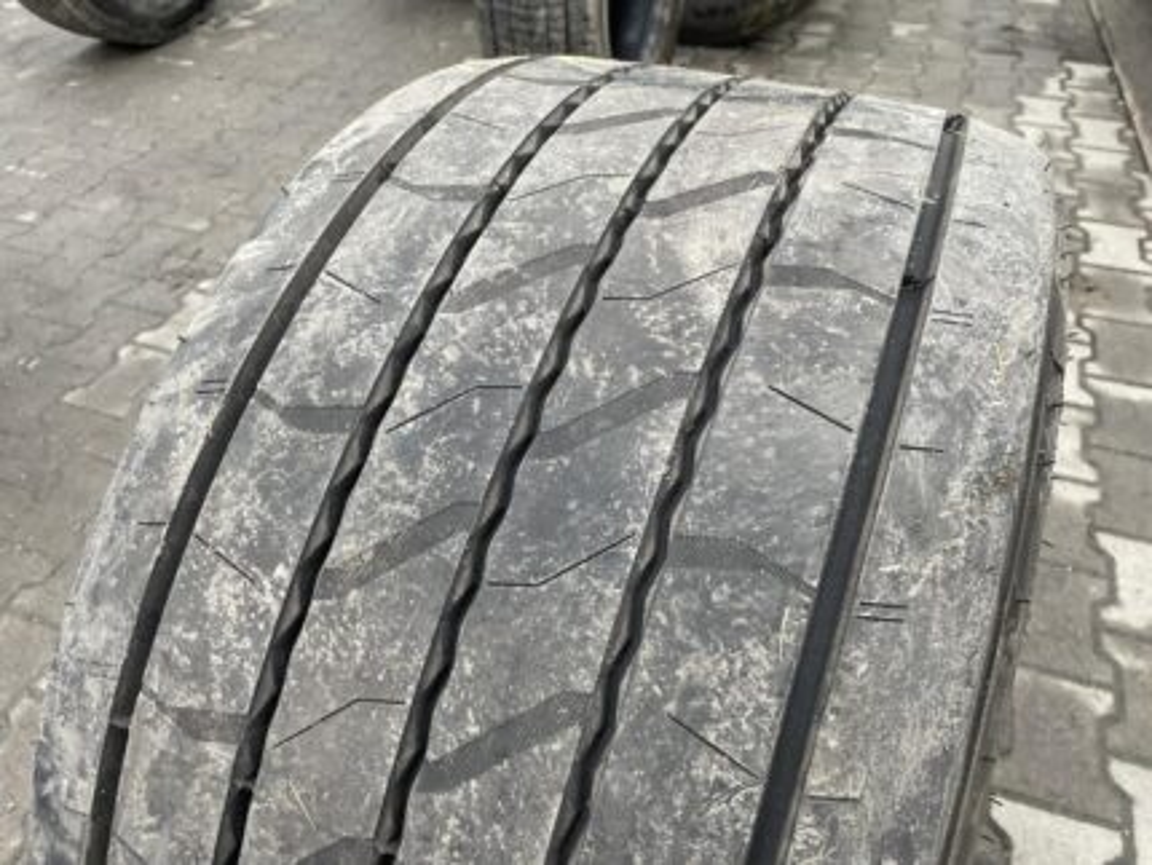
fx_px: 866
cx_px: 576
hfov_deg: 67.3
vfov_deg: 53.1
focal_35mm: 26
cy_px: 432
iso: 125
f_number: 1.6
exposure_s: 1/101
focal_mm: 4.2
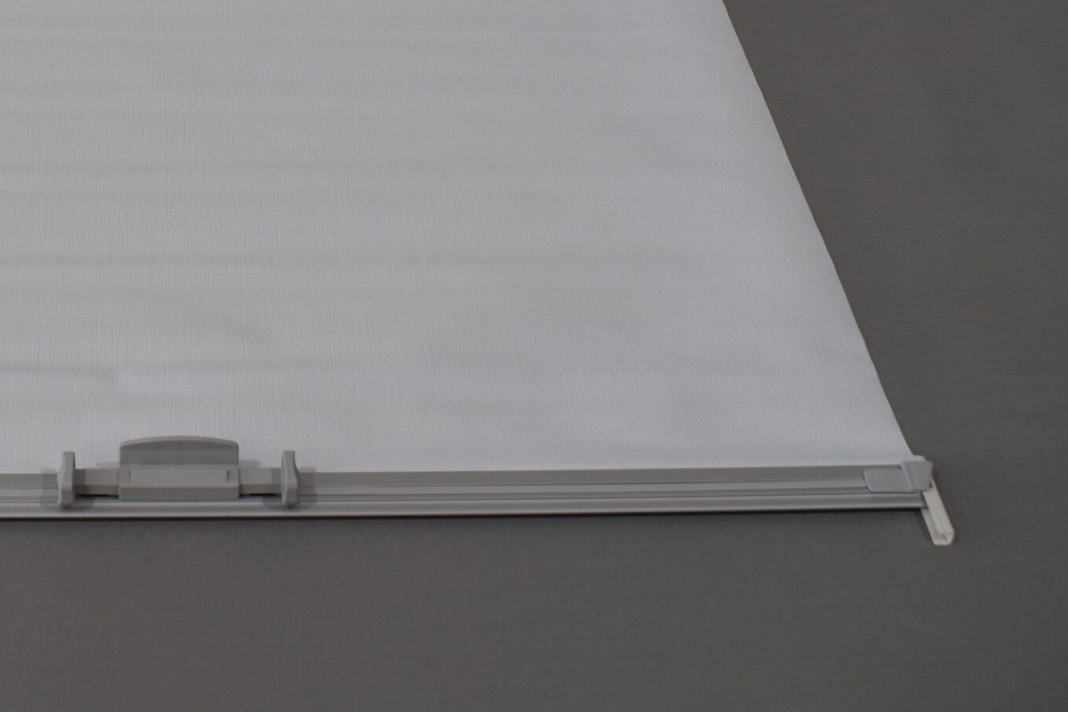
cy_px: 70
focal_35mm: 62
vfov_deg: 21.4
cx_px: 170
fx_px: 1839
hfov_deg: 31.3
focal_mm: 22
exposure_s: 1/160
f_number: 5.6
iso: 200
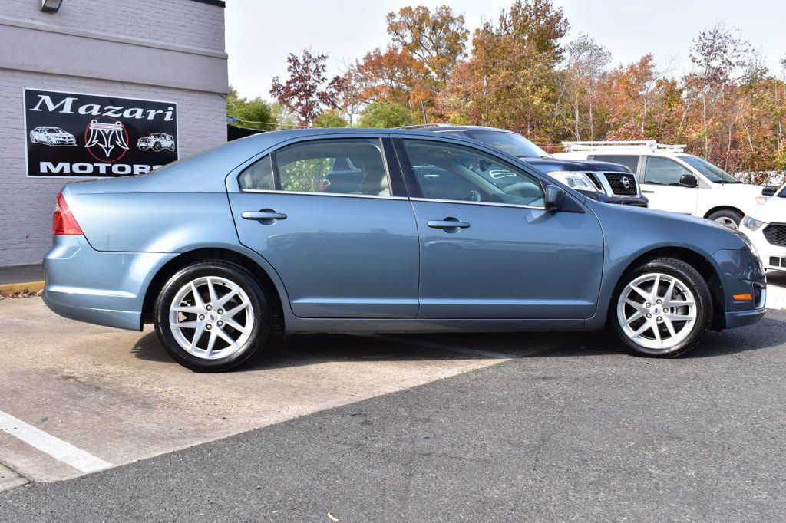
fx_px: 753
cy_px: 262
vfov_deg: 38.3
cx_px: 393
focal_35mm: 34
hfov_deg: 55.1
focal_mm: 23
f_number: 11
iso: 400
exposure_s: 1/400
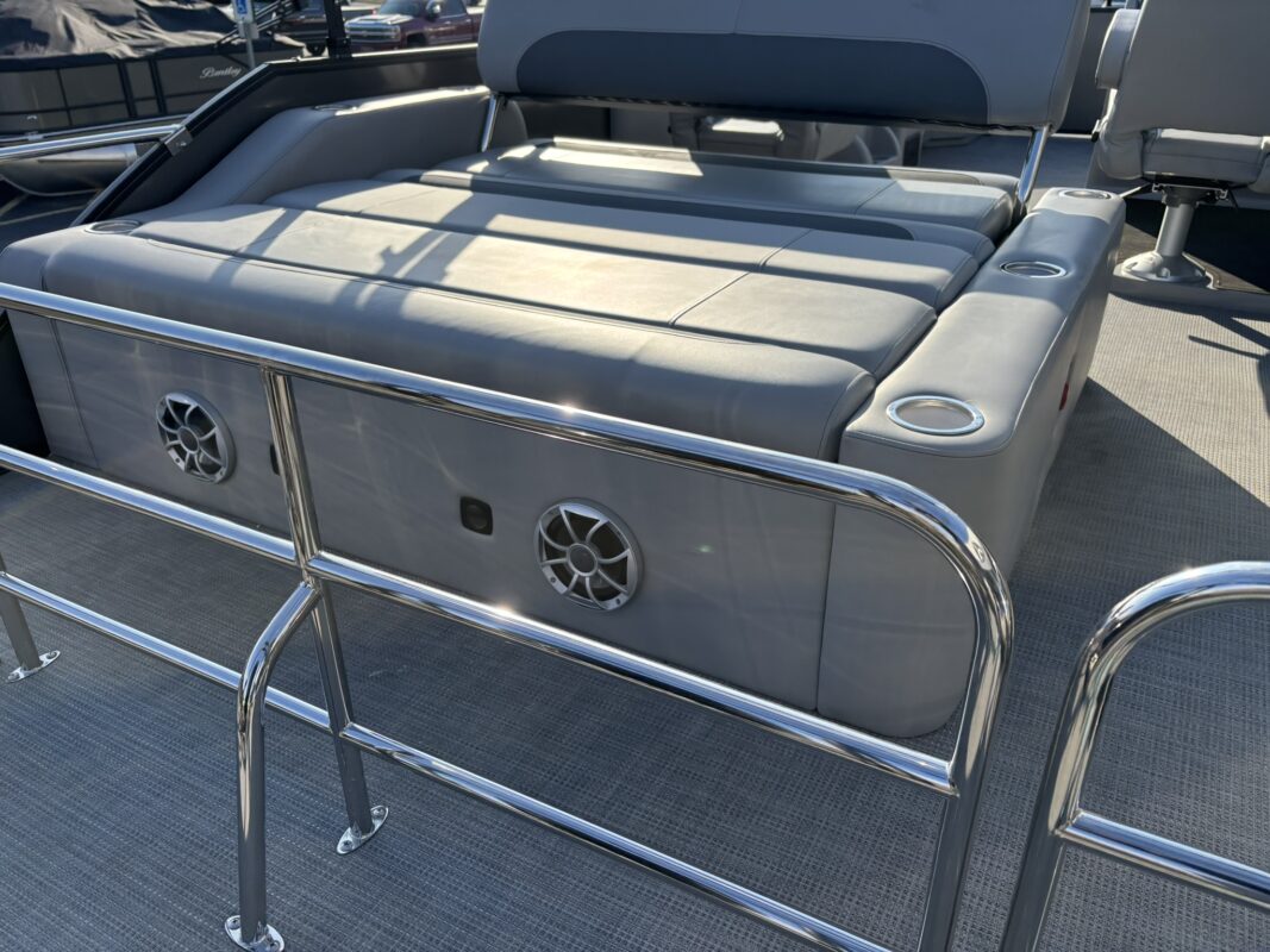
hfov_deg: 67.3
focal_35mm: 26
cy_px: 476
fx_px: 954
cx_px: 635
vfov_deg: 53.1
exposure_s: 1/2062
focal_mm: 5.96
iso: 50
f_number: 1.6
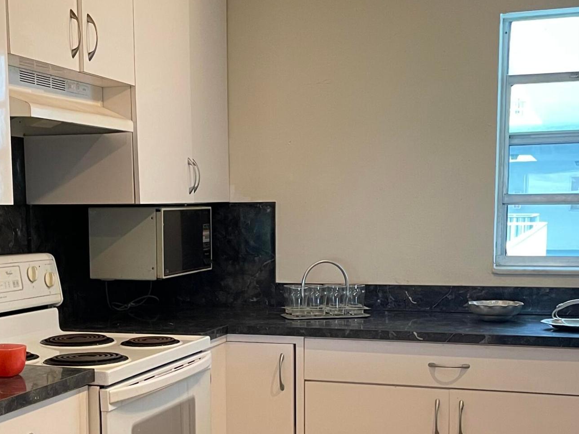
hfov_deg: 33.0
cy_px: 344
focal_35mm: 58
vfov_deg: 24.8
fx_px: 970
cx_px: 205
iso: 160
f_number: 1.6
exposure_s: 1/60
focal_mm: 4.2
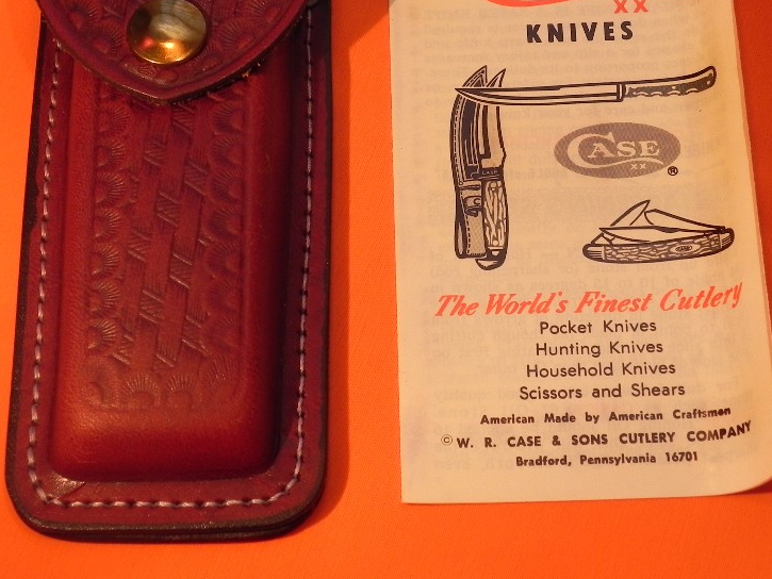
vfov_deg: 16.2
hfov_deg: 21.5
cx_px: 357
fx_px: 2030
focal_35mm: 91
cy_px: 191
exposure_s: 1/170
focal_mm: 11.8
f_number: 4.5
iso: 160
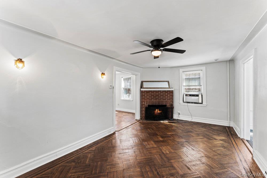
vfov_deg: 81.2
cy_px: 89
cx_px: 134
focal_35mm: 14
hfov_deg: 104.2
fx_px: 104
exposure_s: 1/2
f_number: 11
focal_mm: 14
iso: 100
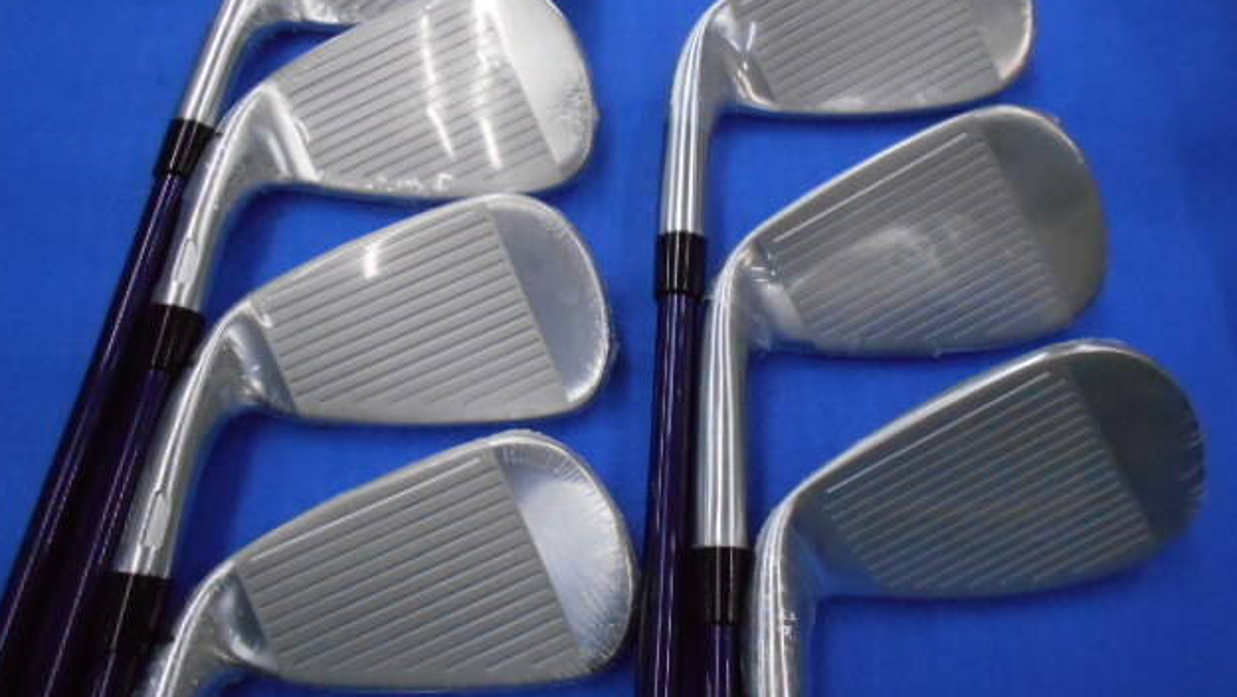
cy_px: 259
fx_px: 951
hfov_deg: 66.0
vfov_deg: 39.9
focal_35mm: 29
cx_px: 610
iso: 800
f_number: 3.2
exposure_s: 1/200
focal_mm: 4.6
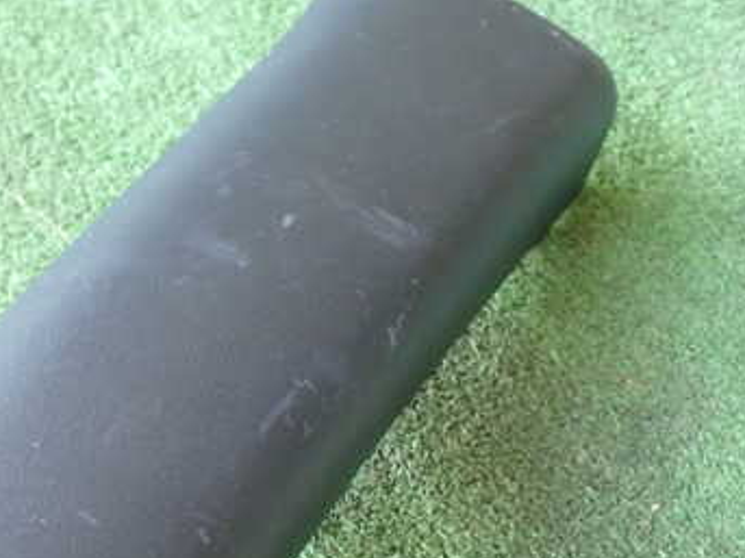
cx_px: 191
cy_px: 469
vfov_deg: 25.5
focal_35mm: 56
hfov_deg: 33.7
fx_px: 1205
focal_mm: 5.79
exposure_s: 1/30
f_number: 2.4
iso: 250
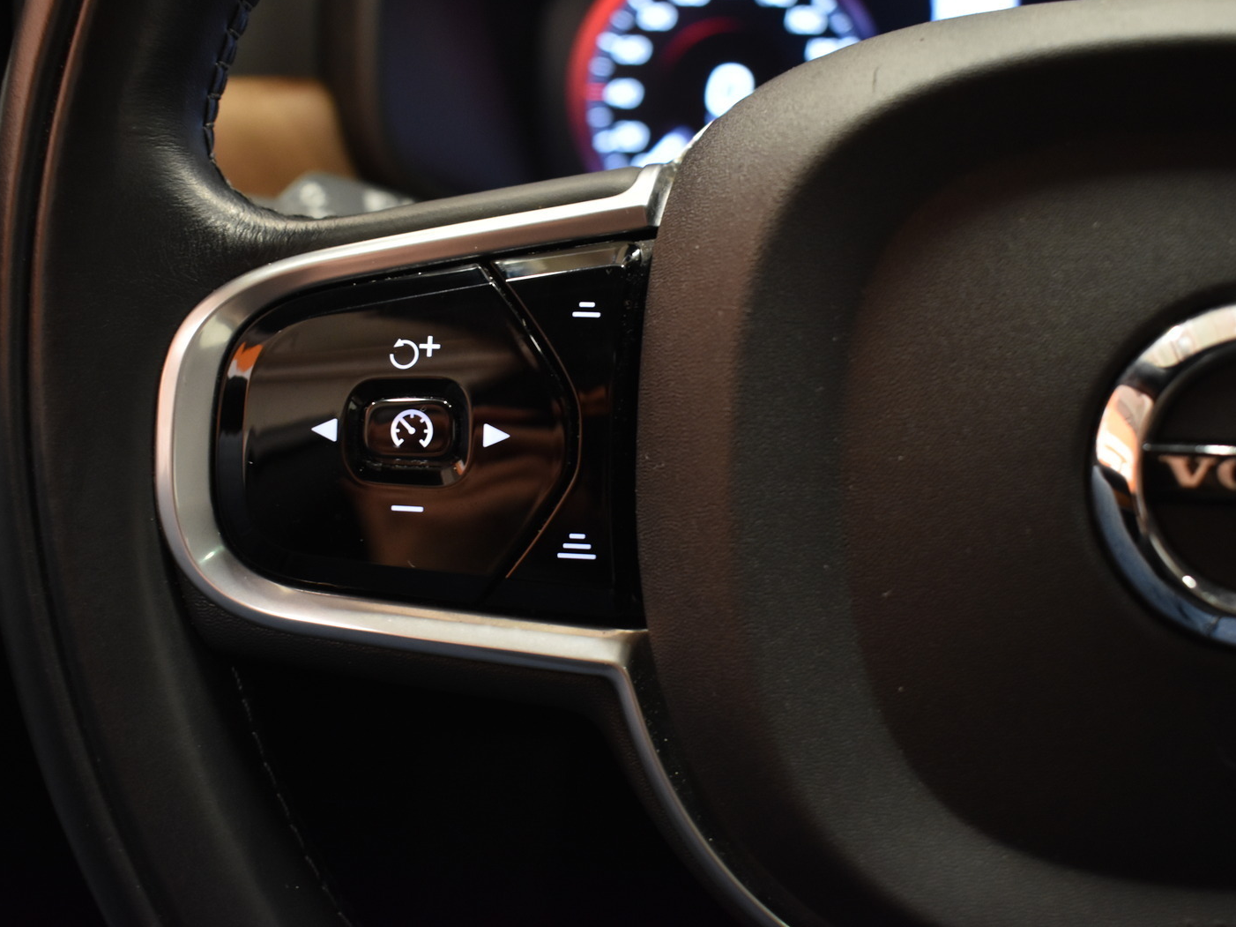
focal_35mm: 40
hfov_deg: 46.8
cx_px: 584
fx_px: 1428
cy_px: 465
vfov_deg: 35.9
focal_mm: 24
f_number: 3.8
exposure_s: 1/10
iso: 1250
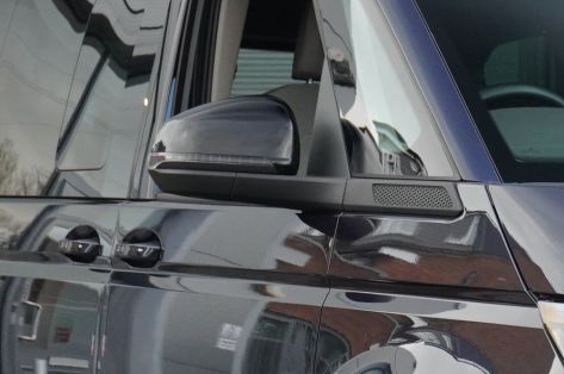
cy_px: 450
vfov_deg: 6.7
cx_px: 706
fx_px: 3176
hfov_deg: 10.0
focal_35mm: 203
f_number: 5.6
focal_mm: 40
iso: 1000
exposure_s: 1/200
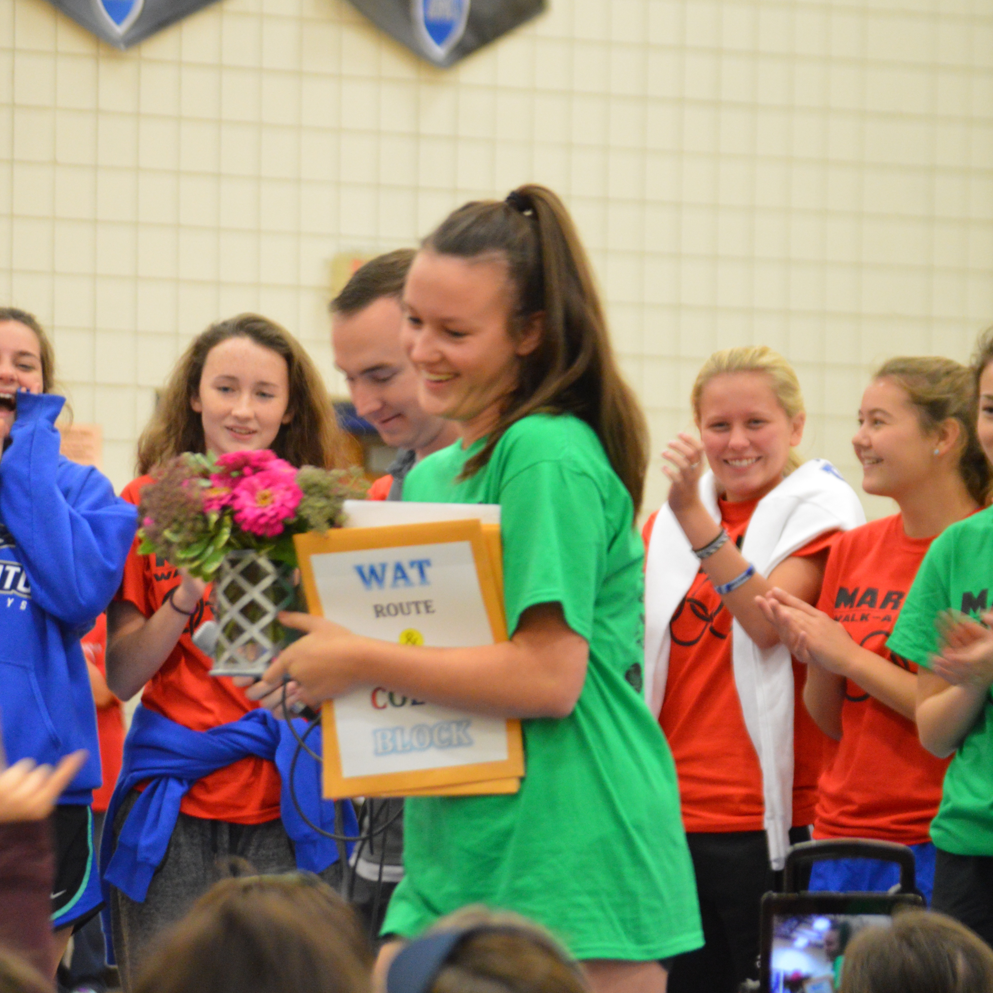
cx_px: 366
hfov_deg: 6.5
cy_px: 481
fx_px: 8687
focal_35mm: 268
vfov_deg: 6.5
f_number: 5
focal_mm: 135
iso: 2000
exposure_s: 1/60
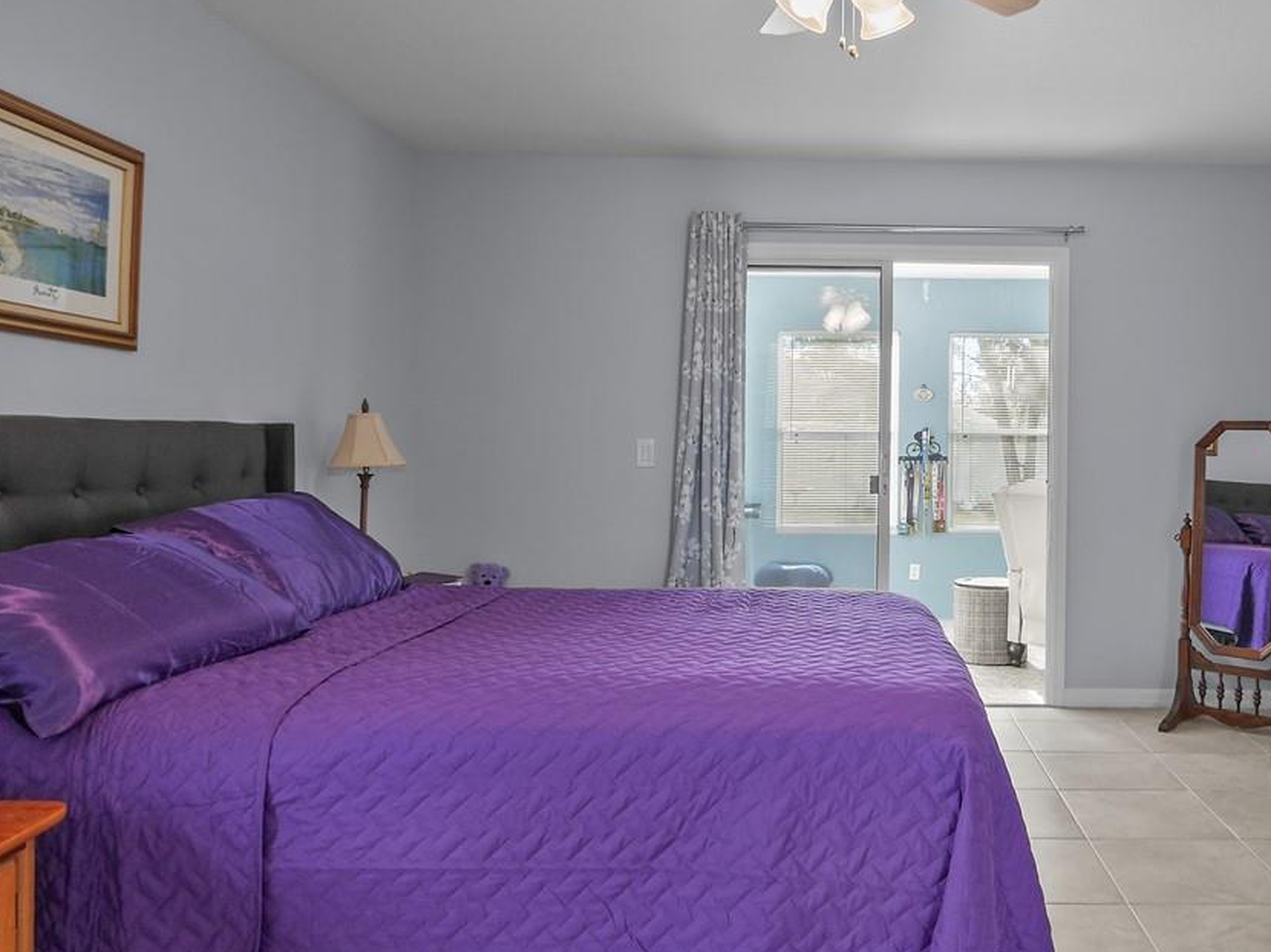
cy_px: 468
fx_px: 991
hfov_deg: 63.5
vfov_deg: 51.3
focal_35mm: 27
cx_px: 859
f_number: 4
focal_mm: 7
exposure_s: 1/30
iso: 400
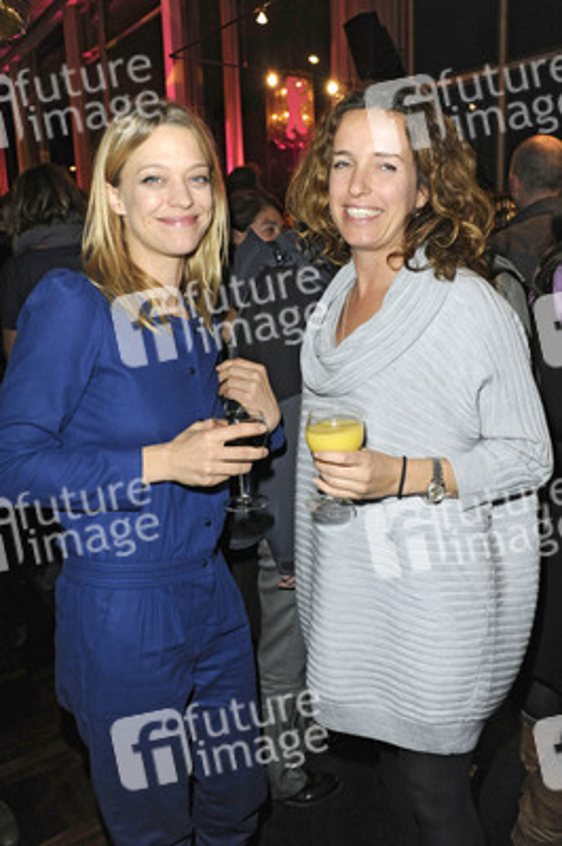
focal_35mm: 28
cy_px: 423
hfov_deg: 46.3
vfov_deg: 65.5
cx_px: 281
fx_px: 657
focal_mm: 28
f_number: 5.6
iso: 2500
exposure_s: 1/80
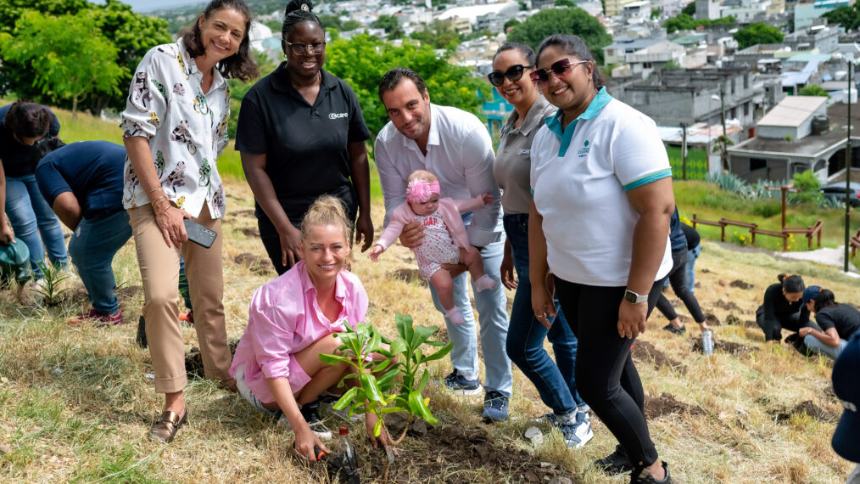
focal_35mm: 37
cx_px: 427
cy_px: 229
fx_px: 844
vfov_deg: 32.0
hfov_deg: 54.0
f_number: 3.5
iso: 800
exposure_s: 1/5000
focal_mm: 35
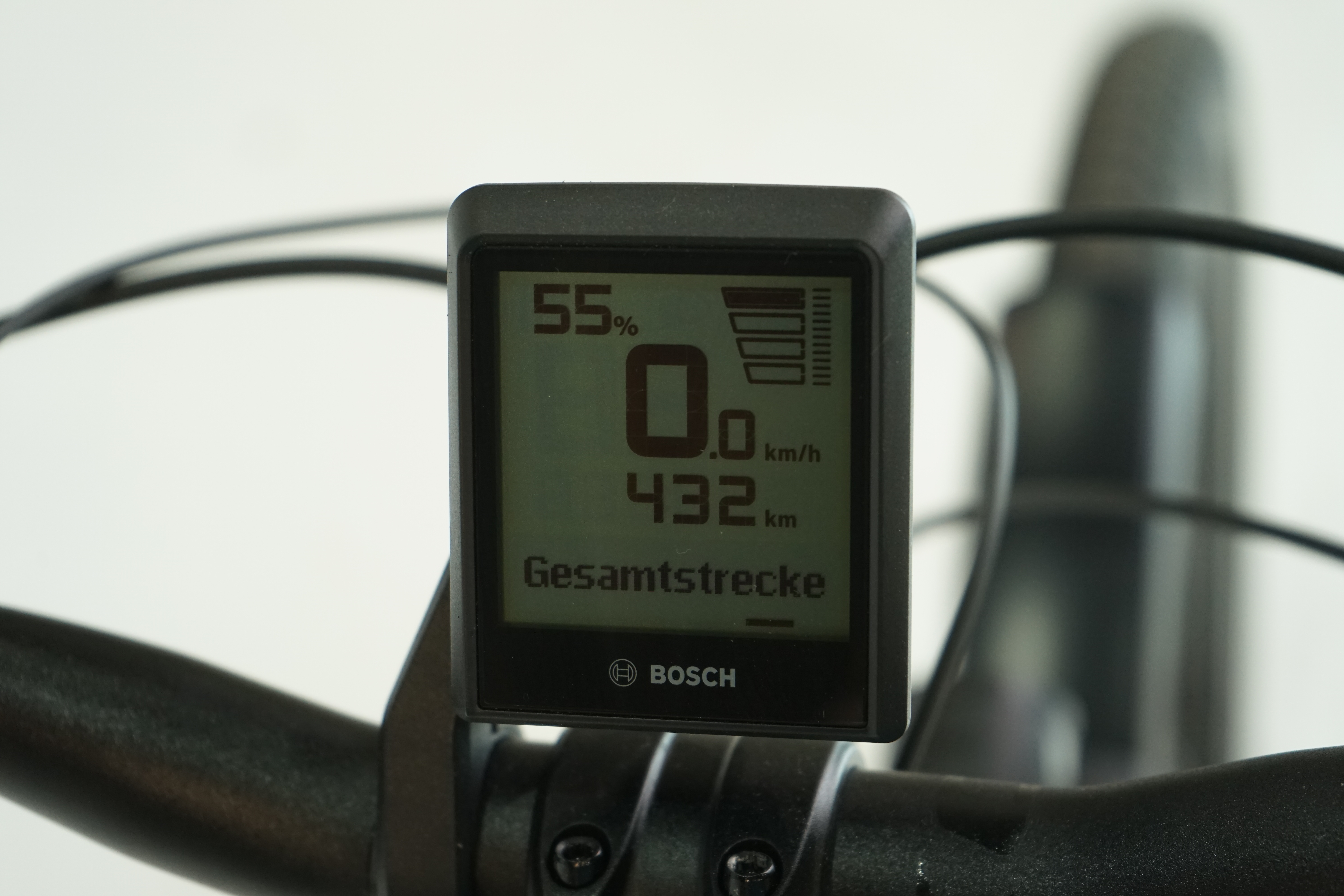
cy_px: 448
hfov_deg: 28.8
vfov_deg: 19.5
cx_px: 672
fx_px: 2613
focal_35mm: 70
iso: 1600
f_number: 5.6
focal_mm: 70
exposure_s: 1/200
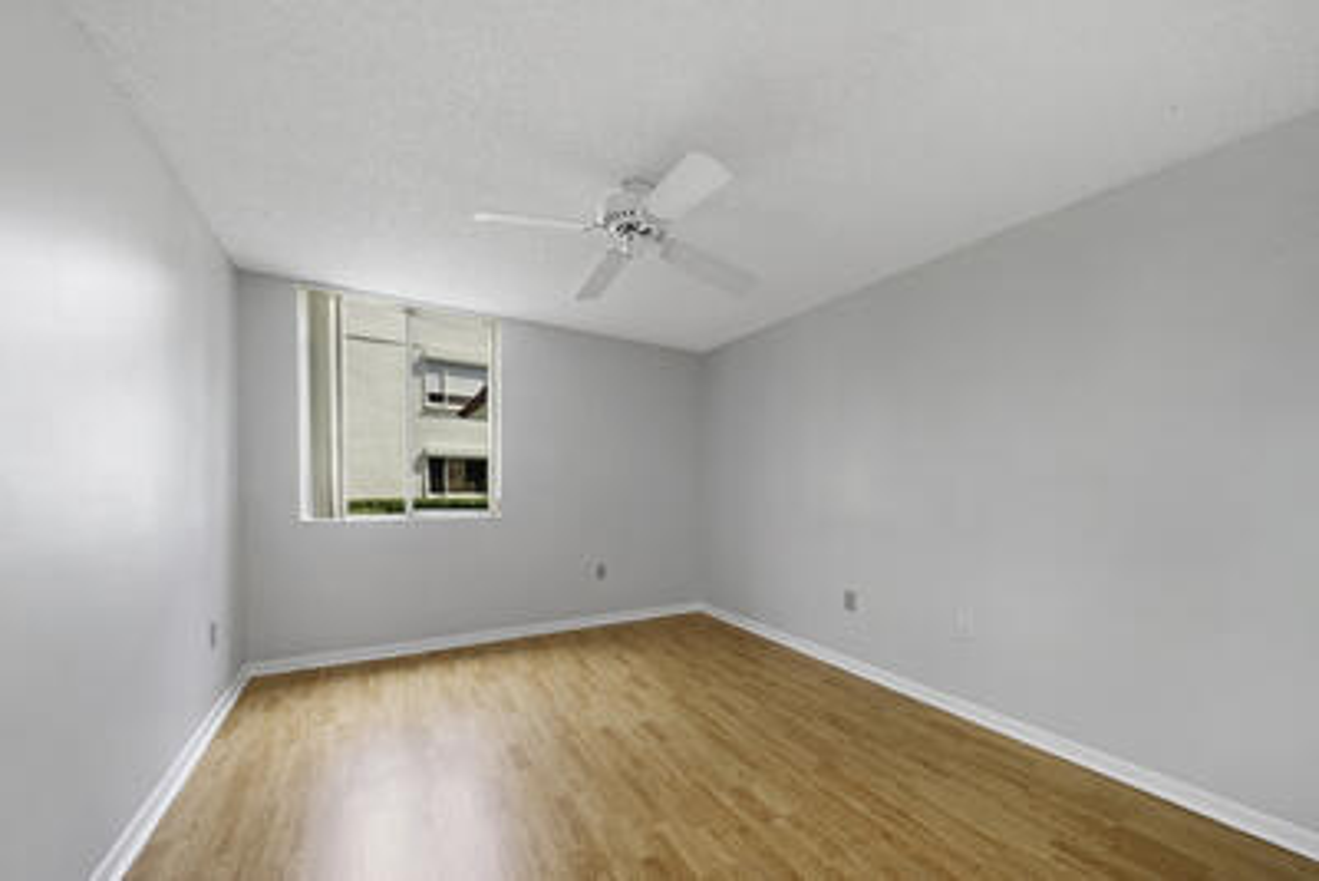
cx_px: 660
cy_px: 440
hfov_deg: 112.6
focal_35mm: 12
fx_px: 440
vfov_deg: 90.1
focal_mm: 12
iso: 400
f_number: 14
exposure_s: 1/8
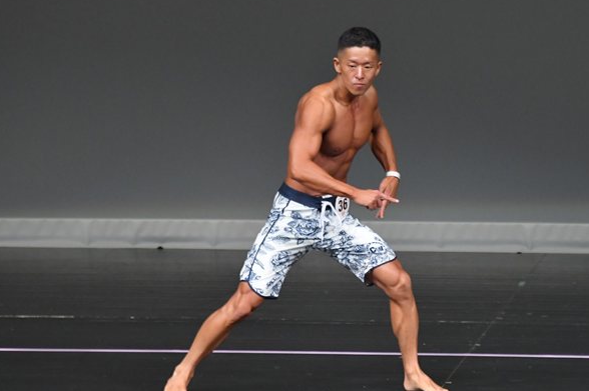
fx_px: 7438
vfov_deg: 3.0
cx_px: 365
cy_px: 179
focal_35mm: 455
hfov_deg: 4.5
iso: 4000
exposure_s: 1/400
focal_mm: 230
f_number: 5.6
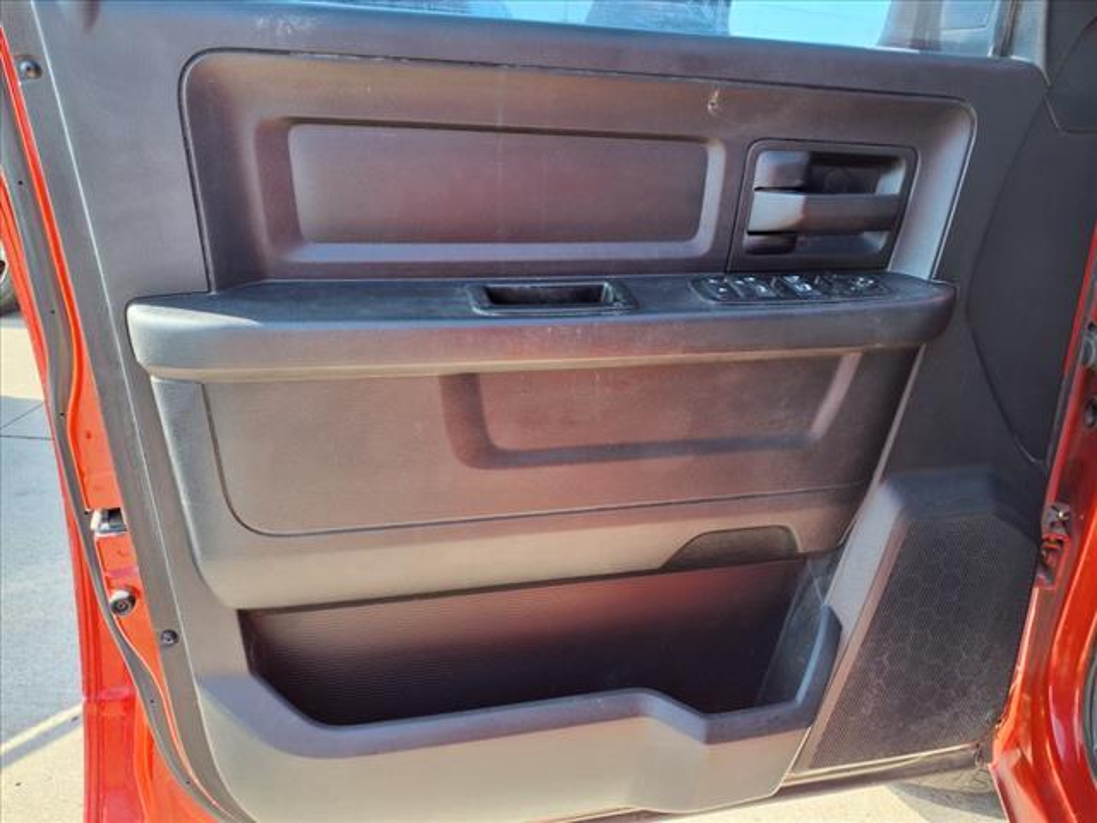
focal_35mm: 27
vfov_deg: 51.4
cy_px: 412
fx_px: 856
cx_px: 548
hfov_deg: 65.3
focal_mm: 3.58
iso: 40
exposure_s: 1/141
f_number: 1.9
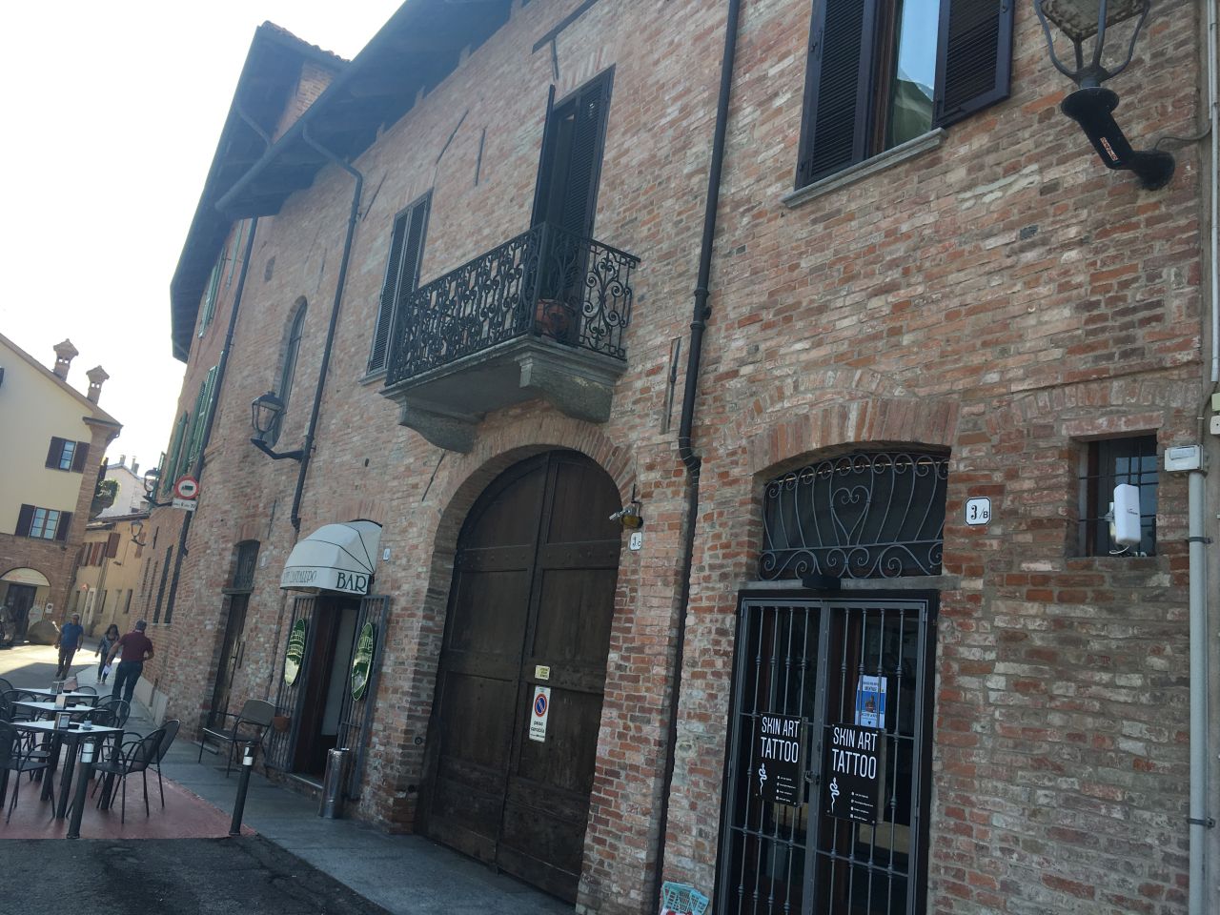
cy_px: 458
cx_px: 610
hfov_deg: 61.7
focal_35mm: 29
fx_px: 1022
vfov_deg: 48.2
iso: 25
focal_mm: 4.15
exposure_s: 1/450
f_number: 2.2
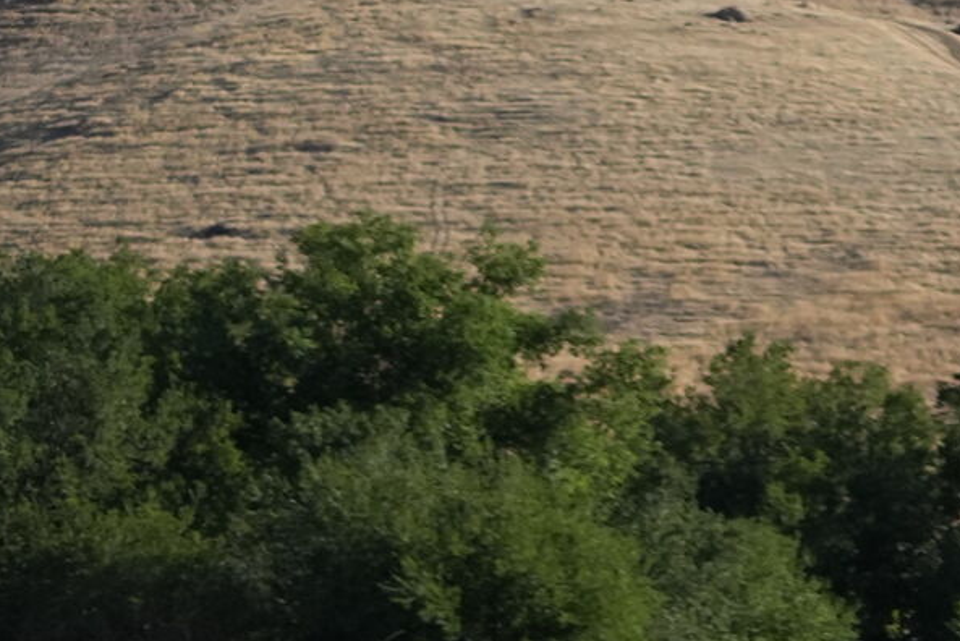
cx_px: 3145
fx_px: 9711
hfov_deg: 5.3
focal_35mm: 364
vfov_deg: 3.7
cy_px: 1331
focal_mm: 50
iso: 500
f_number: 4.5
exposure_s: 1/2500
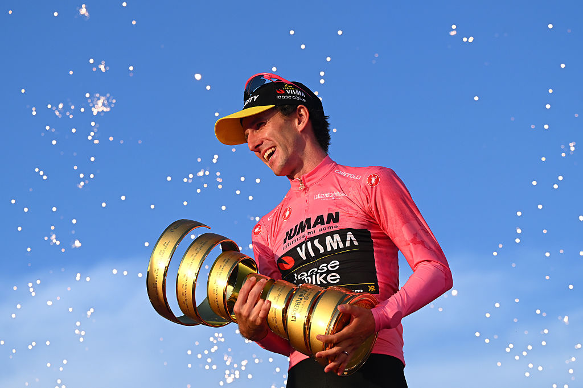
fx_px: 2153
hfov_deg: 15.4
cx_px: 292
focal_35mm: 133
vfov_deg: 10.3
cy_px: 194
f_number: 3.5
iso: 320
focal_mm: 89
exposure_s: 1/3200
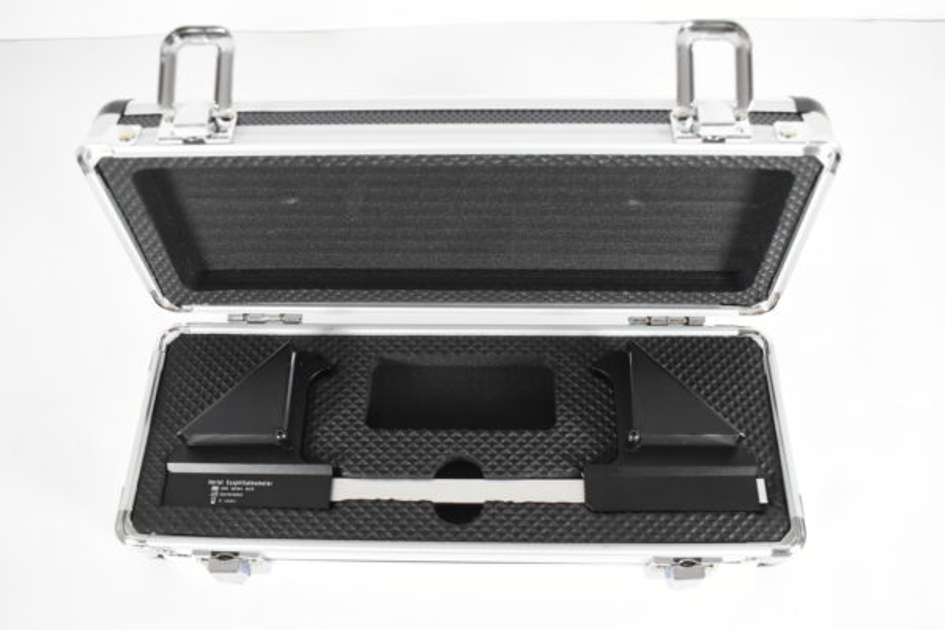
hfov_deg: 59.5
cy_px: 315
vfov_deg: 41.7
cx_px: 472
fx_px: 827
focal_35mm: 32
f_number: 5
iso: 2000
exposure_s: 1/80
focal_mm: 21
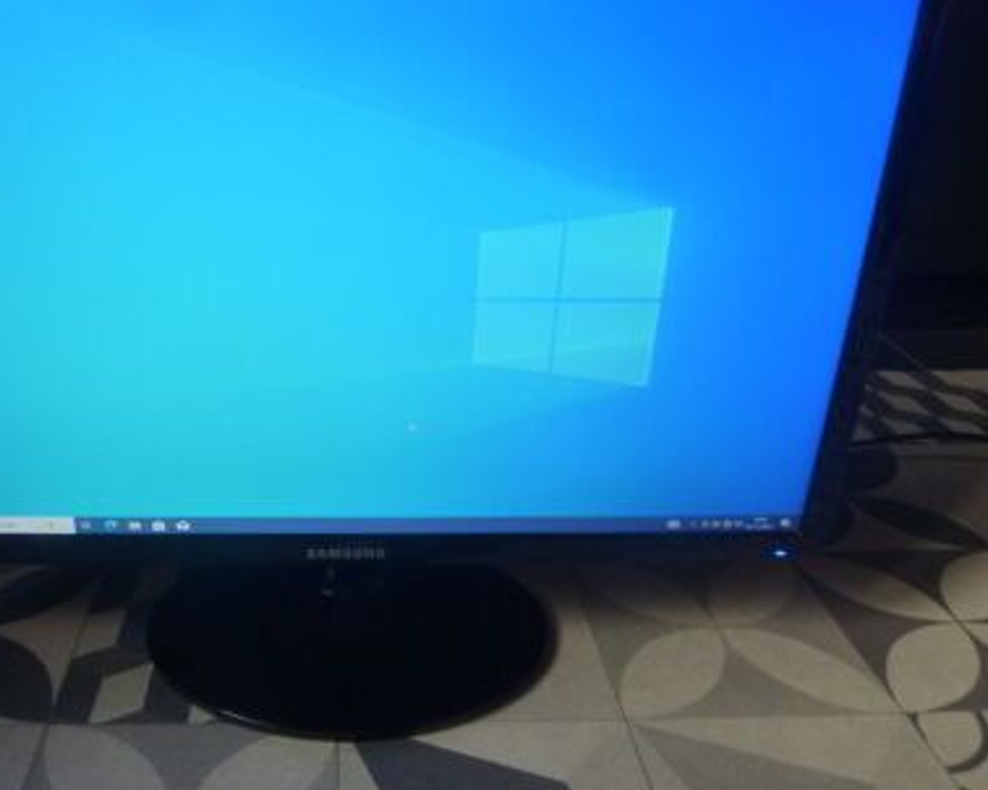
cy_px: 382
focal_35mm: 31
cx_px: 363
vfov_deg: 47.1
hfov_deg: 56.4
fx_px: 906
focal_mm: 4.1
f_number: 3.3
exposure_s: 1/30
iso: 200
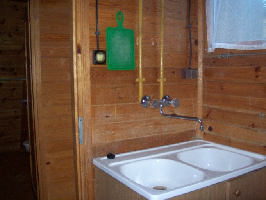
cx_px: 135
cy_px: 98
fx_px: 284
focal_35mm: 37
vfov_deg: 38.7
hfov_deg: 50.1
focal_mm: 6
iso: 200
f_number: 2.7
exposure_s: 1/64
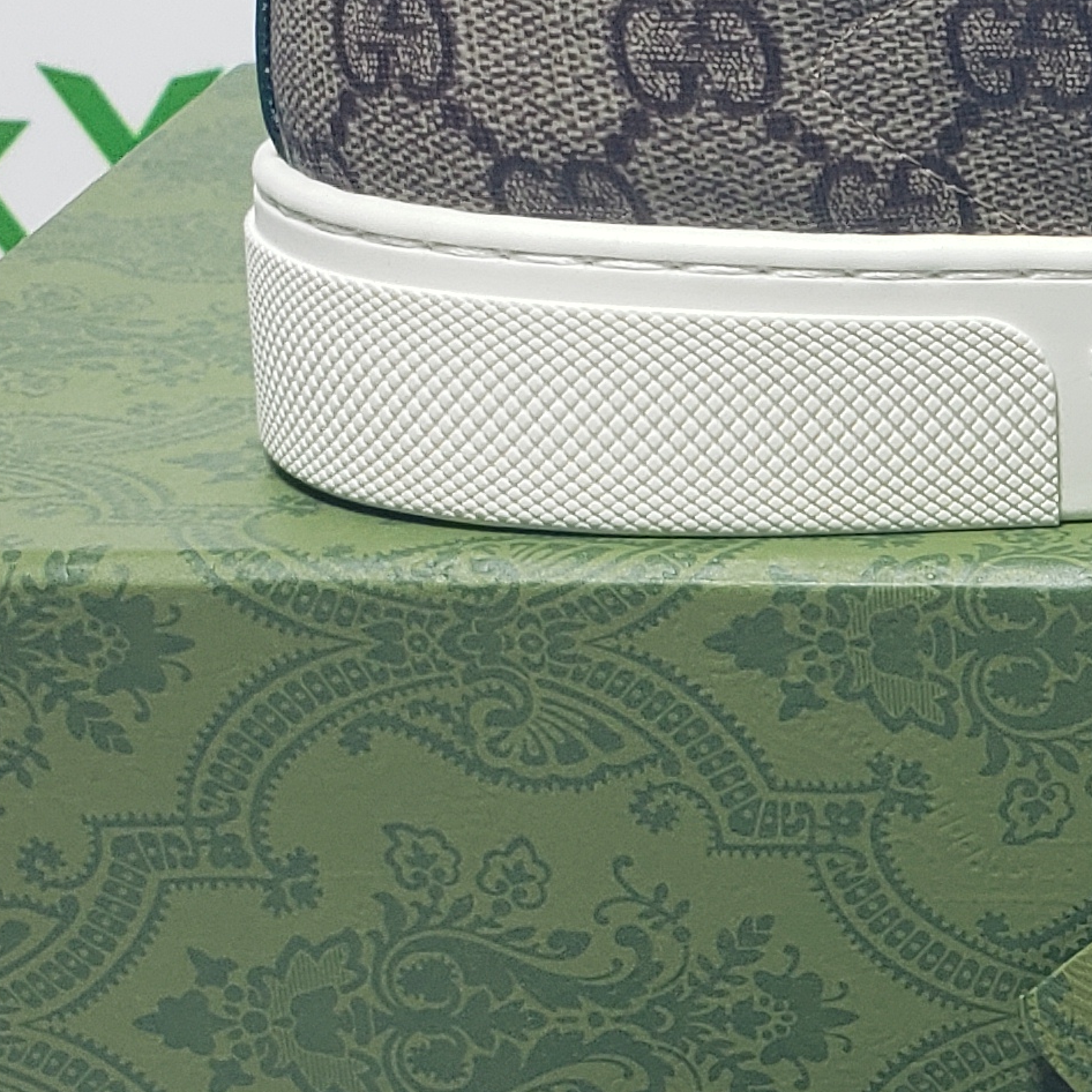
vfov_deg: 17.6
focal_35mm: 98
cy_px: 906
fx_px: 3498
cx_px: 1668
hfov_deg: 16.1
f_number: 2.4
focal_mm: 4.3
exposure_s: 1/159
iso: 50
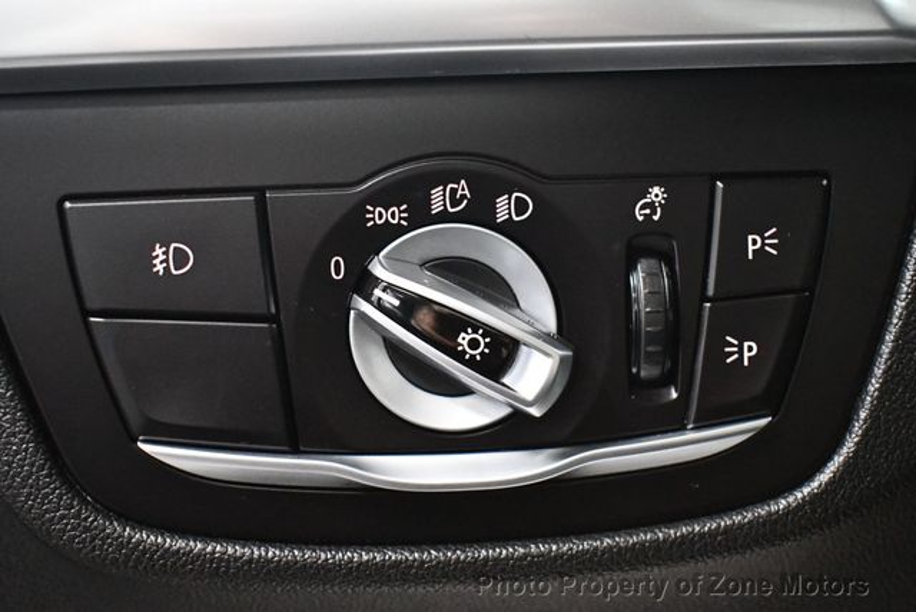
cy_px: 306
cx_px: 458
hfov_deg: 34.5
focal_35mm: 58
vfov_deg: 23.4
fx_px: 1477
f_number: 4.2
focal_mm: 29
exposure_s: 1/60
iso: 6400
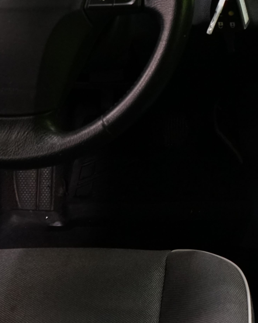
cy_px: 116
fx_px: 878
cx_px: 318
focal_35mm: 92
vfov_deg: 20.8
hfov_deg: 16.0
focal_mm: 30
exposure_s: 1/25
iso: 2000
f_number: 5.6
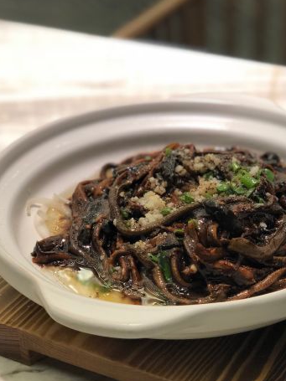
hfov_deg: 18.4
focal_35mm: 80
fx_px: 882
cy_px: 203
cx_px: 198
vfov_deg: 24.4
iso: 80
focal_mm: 6
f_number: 2.4
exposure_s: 1/50
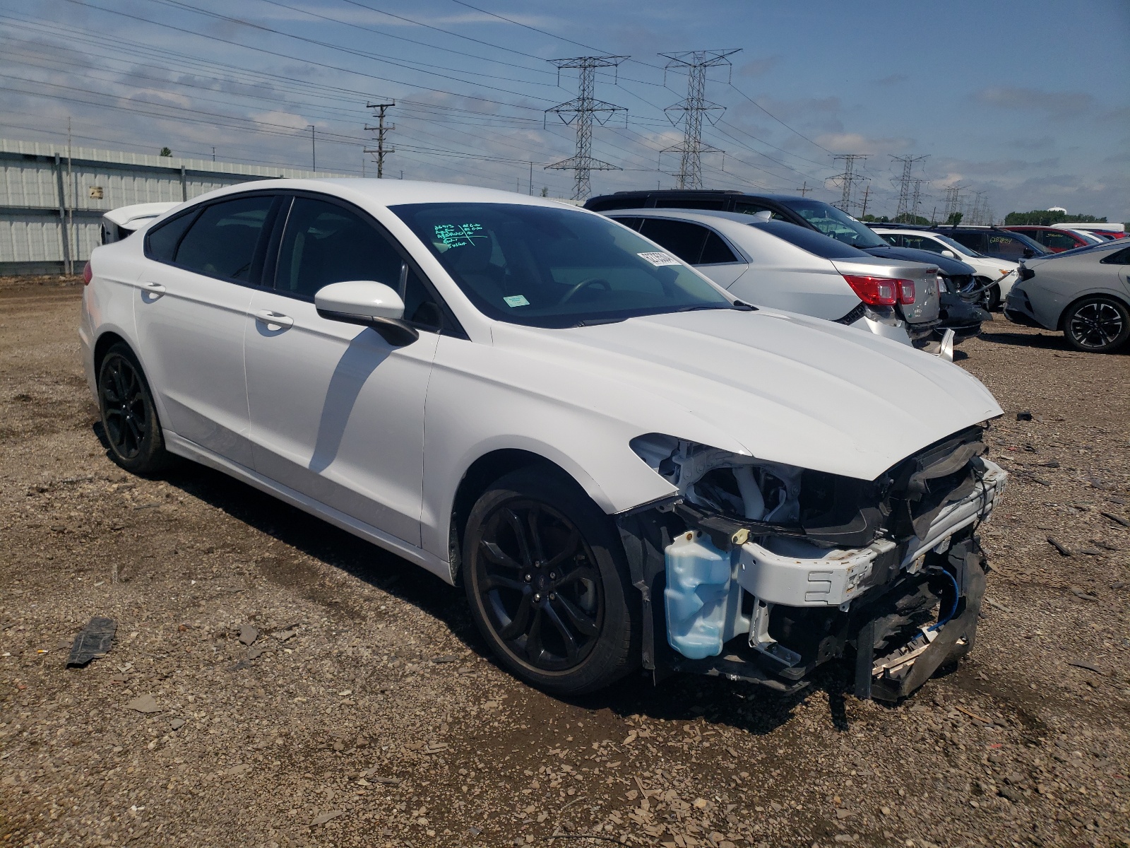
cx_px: 565
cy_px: 424
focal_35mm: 26
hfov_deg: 67.3
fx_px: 849
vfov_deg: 53.1
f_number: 1.5
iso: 50
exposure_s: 1/10000
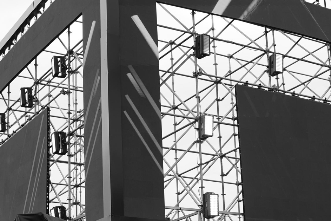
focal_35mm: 76
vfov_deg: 17.6
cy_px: 209
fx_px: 699
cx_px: 143
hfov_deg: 26.6
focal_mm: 28
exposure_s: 1/160
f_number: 2.8
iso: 100
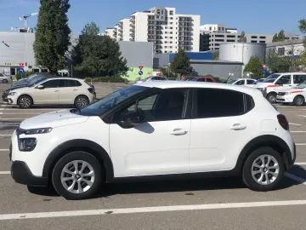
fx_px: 504
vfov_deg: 25.7
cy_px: 115
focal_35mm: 57
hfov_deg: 33.8
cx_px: 153
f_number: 2.8
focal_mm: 6.6
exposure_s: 1/1715
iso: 20
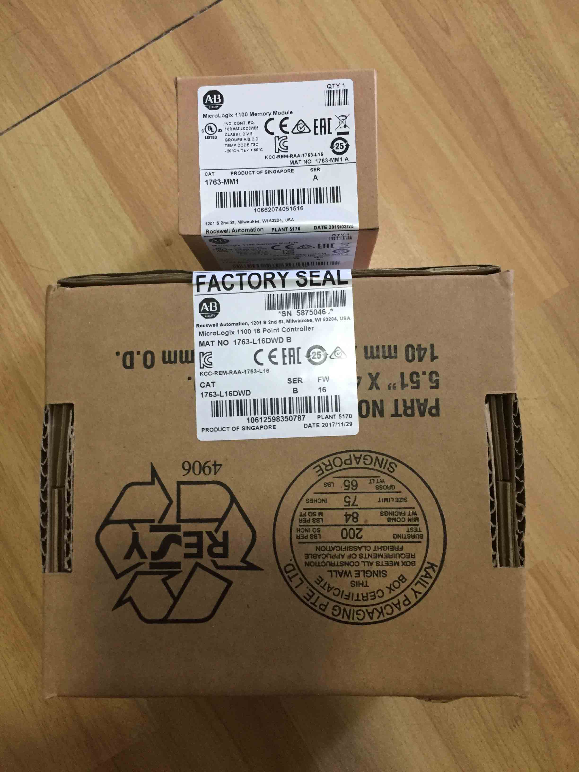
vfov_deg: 61.7
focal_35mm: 29
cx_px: 290
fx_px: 647
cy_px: 386
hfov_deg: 48.2
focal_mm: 4.15
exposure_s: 1/33
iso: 200
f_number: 2.2
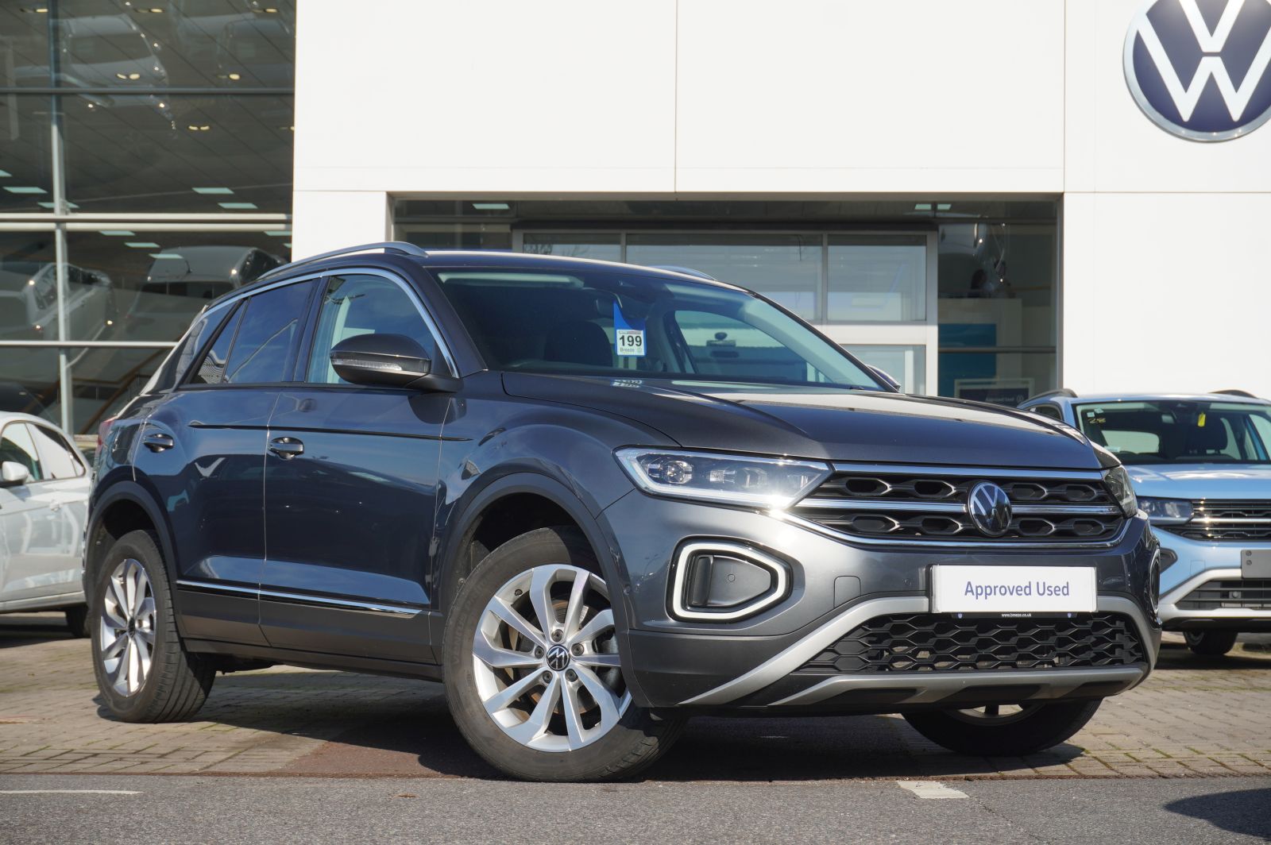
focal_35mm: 68
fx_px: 2381
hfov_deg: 29.9
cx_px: 636
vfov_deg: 20.1
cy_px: 422
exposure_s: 1/160
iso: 100
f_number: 8
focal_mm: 45
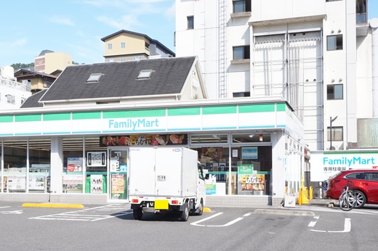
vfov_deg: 25.4
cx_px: 135
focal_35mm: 53
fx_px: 557
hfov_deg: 37.2
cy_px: 160
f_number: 11
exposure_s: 1/125
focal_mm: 17
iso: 200
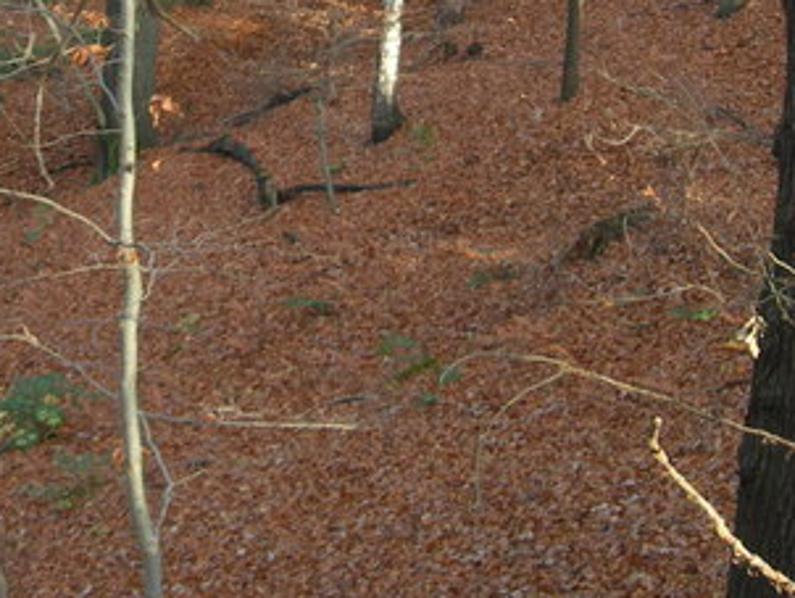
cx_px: 313
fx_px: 2252
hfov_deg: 20.0
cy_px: -59
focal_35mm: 98
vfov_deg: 14.7
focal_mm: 7.8
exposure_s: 1/60.4
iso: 50
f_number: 2.8
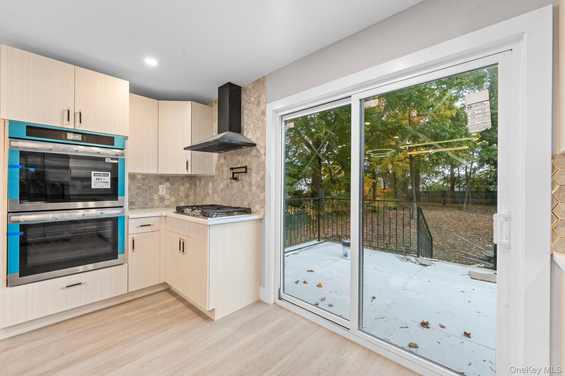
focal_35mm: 14
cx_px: 282
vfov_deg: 81.2
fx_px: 220
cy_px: 188
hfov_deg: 104.3
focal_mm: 14
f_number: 10
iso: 2500
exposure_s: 1/13
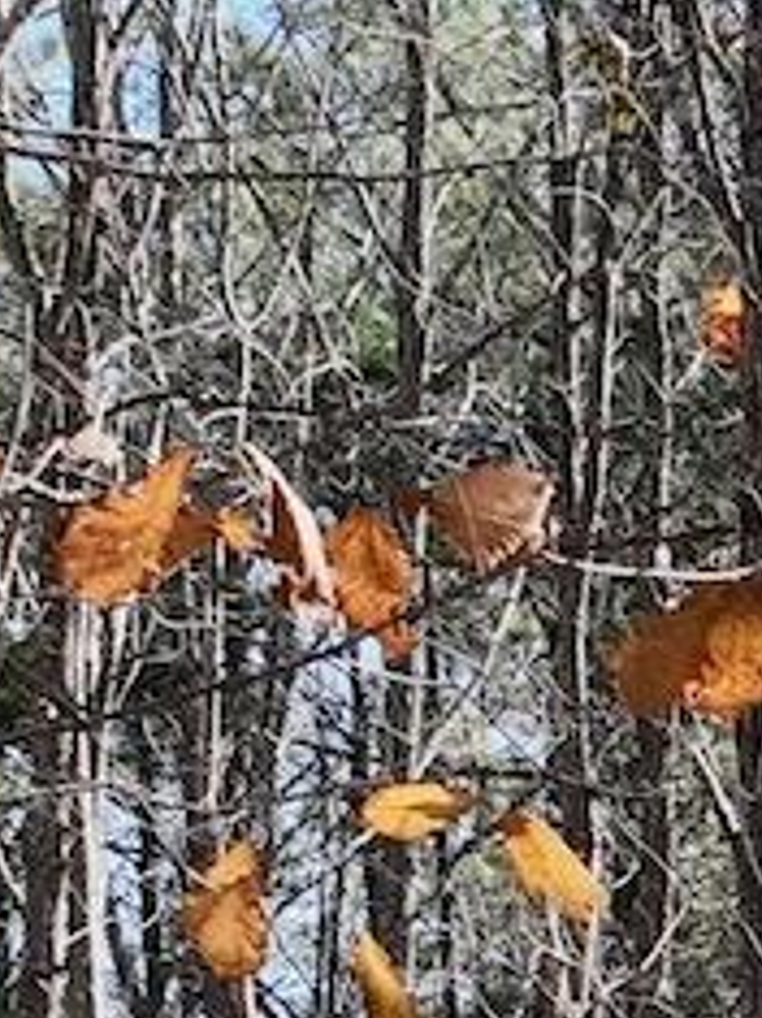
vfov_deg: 9.4
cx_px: 2429
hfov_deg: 6.7
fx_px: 5758
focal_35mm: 196
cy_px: 2068
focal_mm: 12.29
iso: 130
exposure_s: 1/800
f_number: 2.8
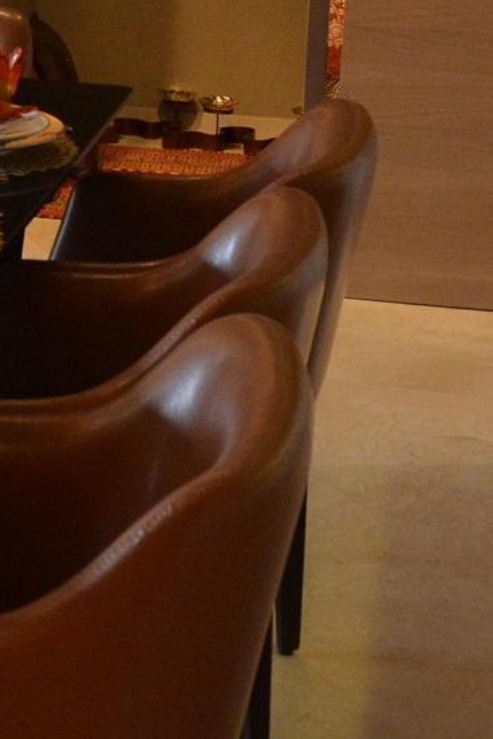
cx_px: -433
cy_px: -42
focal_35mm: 110
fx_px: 2259
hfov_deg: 11.4
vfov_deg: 18.0
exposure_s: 1/100
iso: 1600
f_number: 5.6
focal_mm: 18
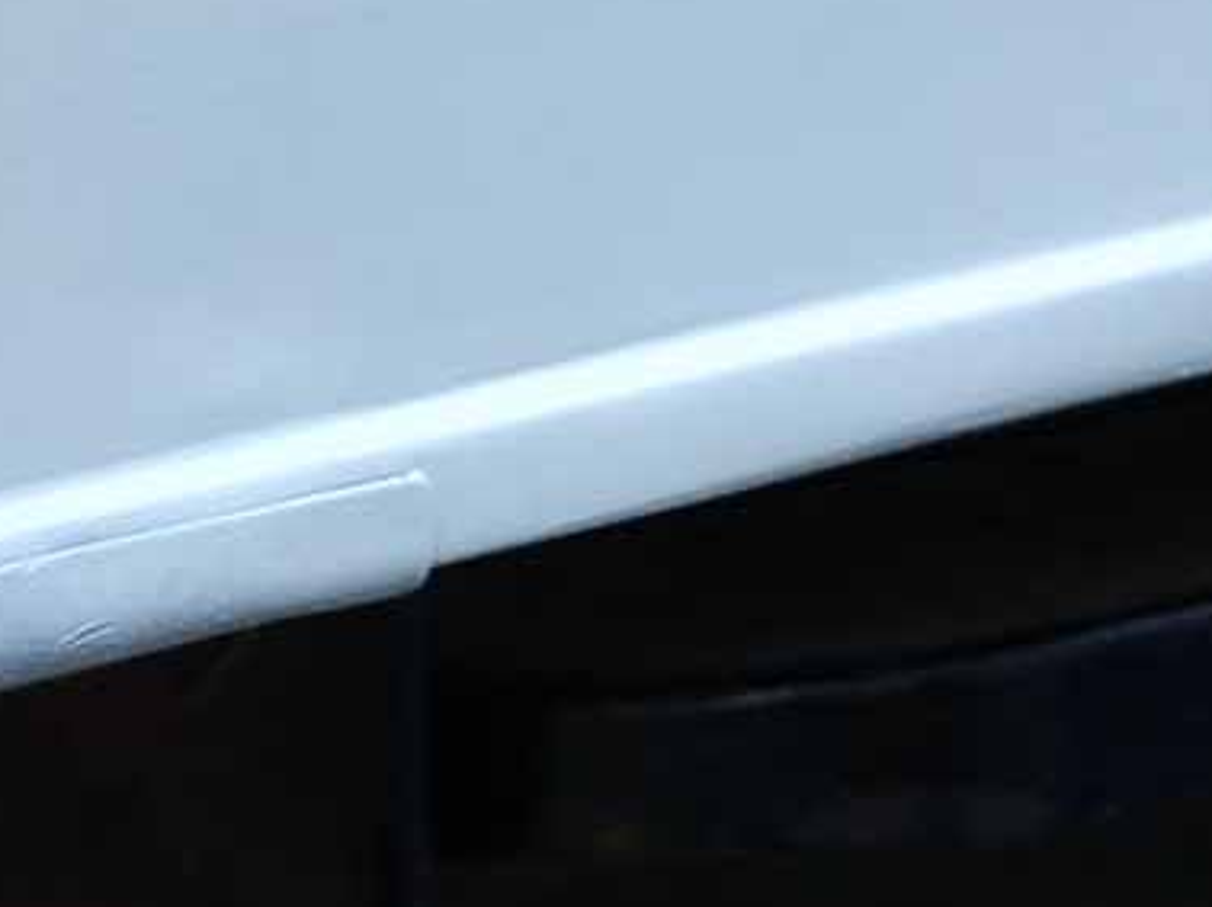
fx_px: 5175
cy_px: 319
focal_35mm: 148
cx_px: 1056
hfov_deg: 13.3
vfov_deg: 10.0
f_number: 5.6
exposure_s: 1/50
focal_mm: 55
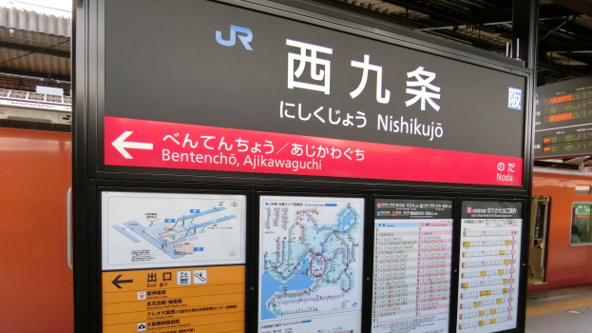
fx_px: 439
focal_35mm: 28
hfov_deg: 67.9
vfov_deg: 40.9
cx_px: 299
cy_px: 226
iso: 160
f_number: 3.5
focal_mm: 4.5
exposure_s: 1/125
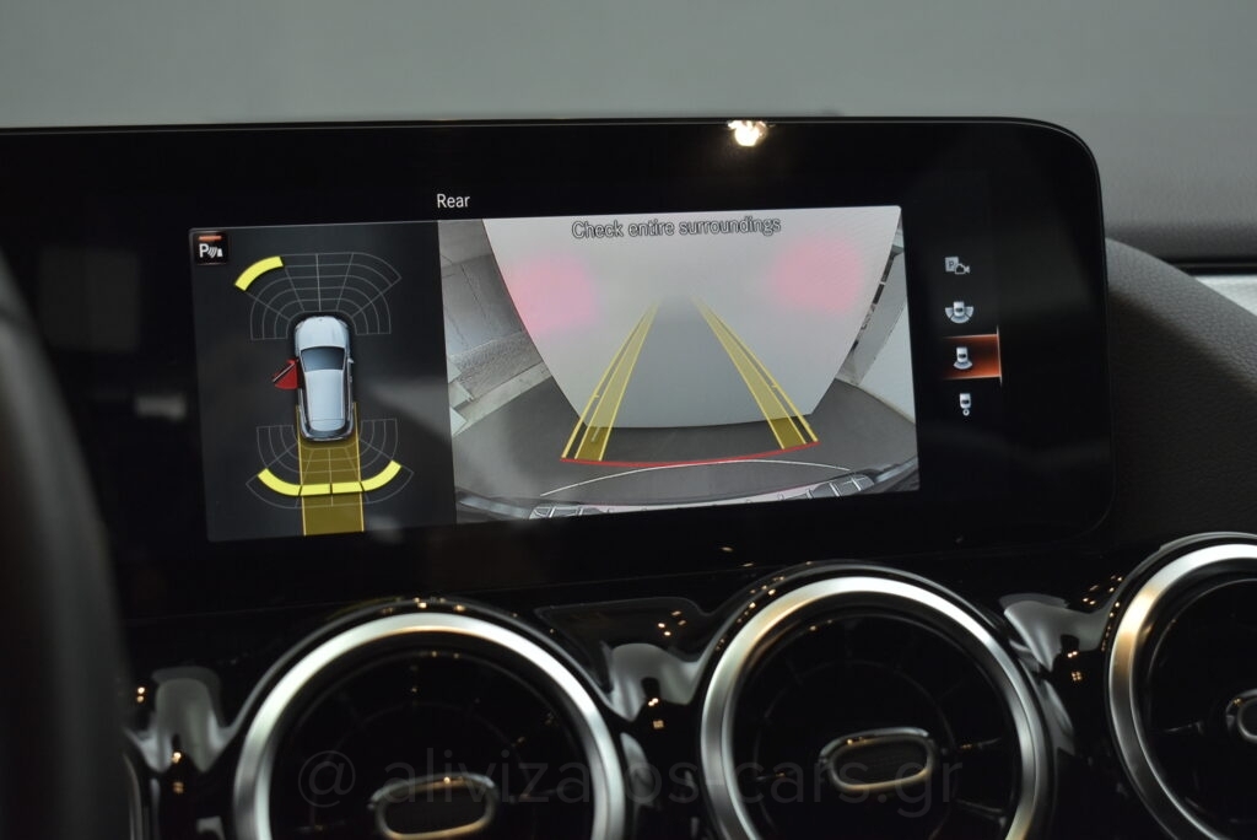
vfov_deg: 25.8
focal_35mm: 52
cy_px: 420
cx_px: 628
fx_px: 1834
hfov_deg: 37.8
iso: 1600
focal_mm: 35
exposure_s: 1/160
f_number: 4.5
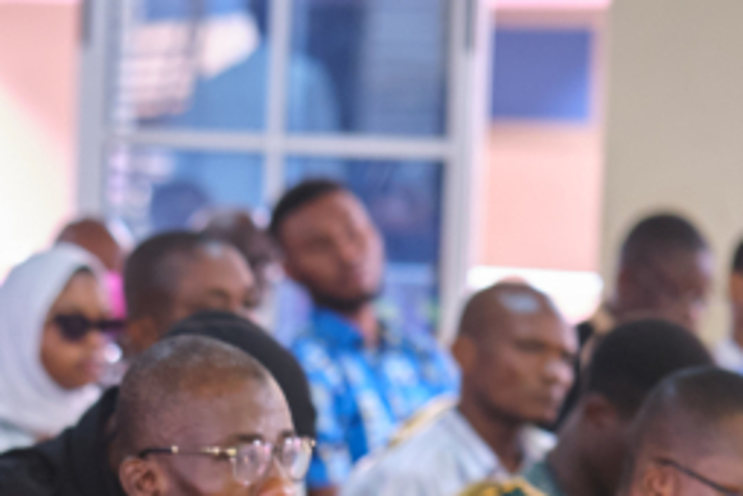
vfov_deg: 4.0
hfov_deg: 6.0
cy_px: 993
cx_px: -385
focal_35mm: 337
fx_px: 6955
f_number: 2
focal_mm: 56
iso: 400
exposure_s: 1/160
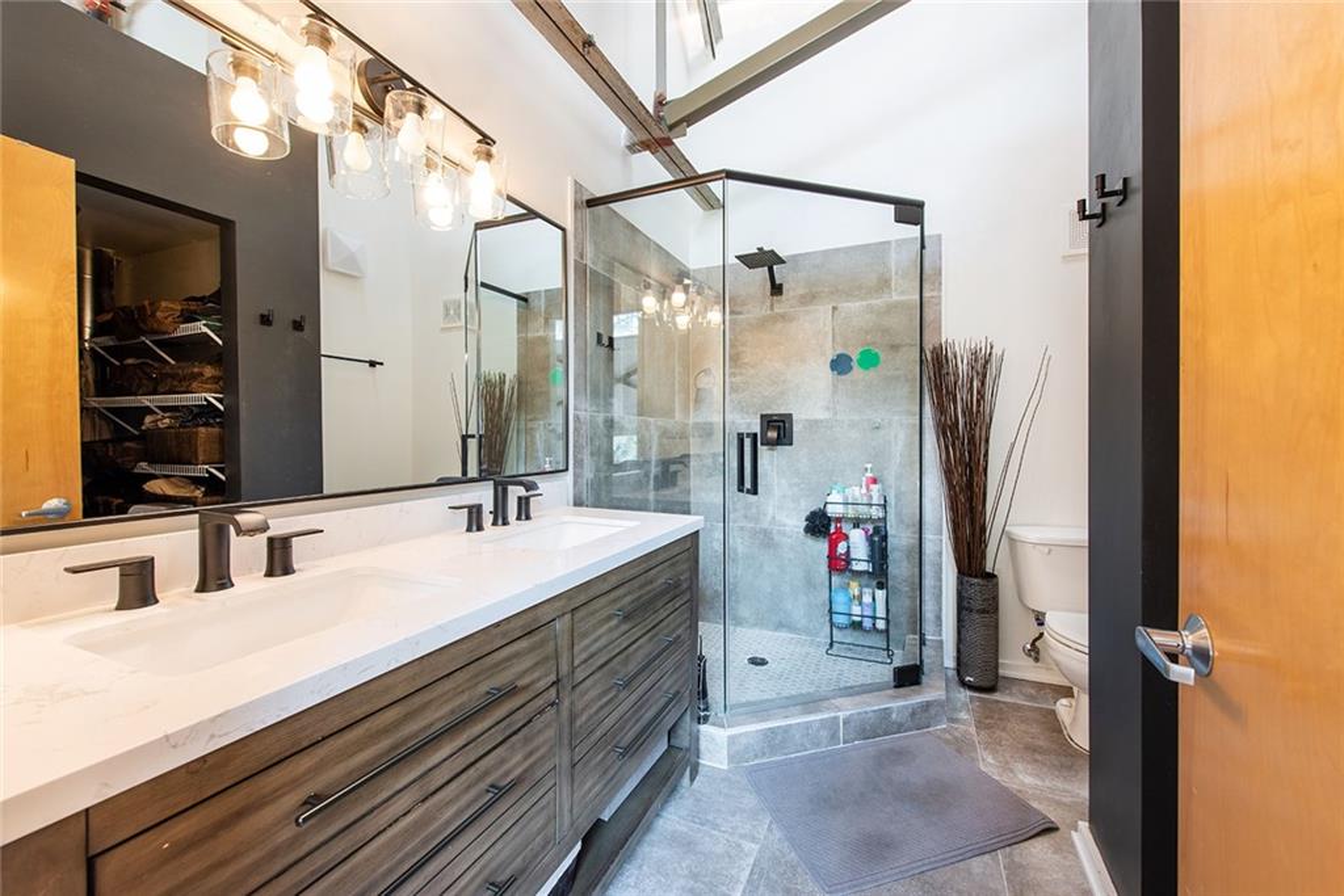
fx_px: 523
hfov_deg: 104.2
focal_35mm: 14
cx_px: 672
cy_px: 448
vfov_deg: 81.2
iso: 400
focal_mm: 14
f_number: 7.1
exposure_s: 1/15
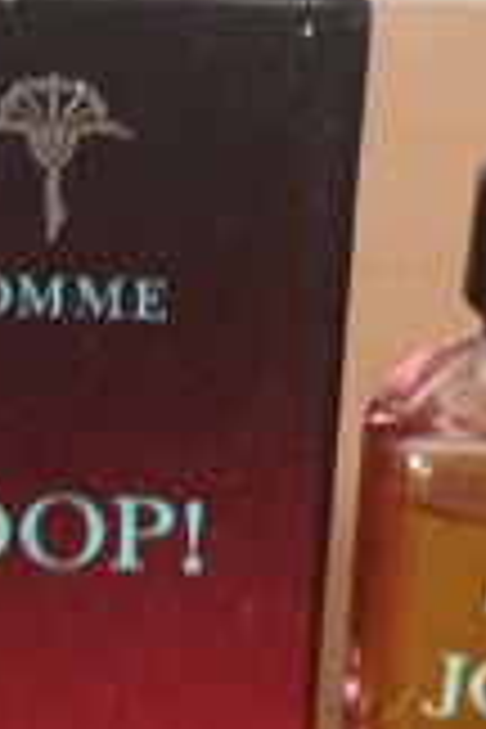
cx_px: 216
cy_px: 342
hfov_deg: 13.4
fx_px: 2065
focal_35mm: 102
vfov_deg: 20.0
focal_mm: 4.13
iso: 400
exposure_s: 1/20
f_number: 2.4
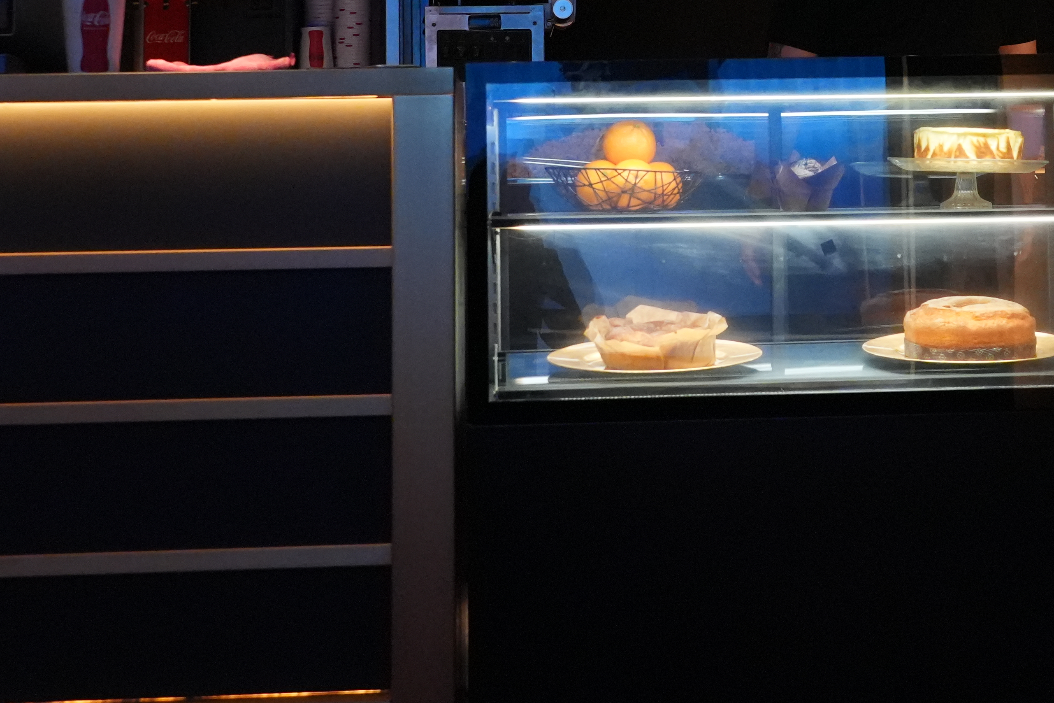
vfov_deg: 14.4
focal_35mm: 93
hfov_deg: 21.7
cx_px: 811
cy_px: -40
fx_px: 2723
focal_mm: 34
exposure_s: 1/160
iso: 6400
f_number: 5
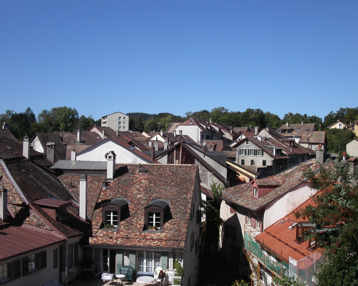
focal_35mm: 40
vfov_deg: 37.3
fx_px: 424
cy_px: 143
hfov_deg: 45.8
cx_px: 186
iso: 100
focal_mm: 7.8
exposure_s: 1/350
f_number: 8
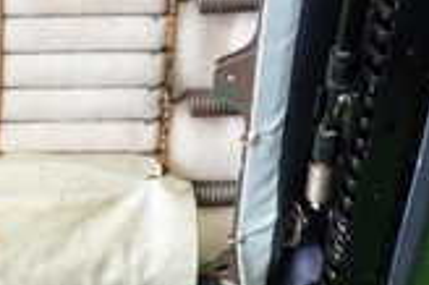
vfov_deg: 14.1
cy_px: -26
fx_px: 1131
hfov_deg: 20.8
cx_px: 8
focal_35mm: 95
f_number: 2
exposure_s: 1/60
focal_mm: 4.5
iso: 200
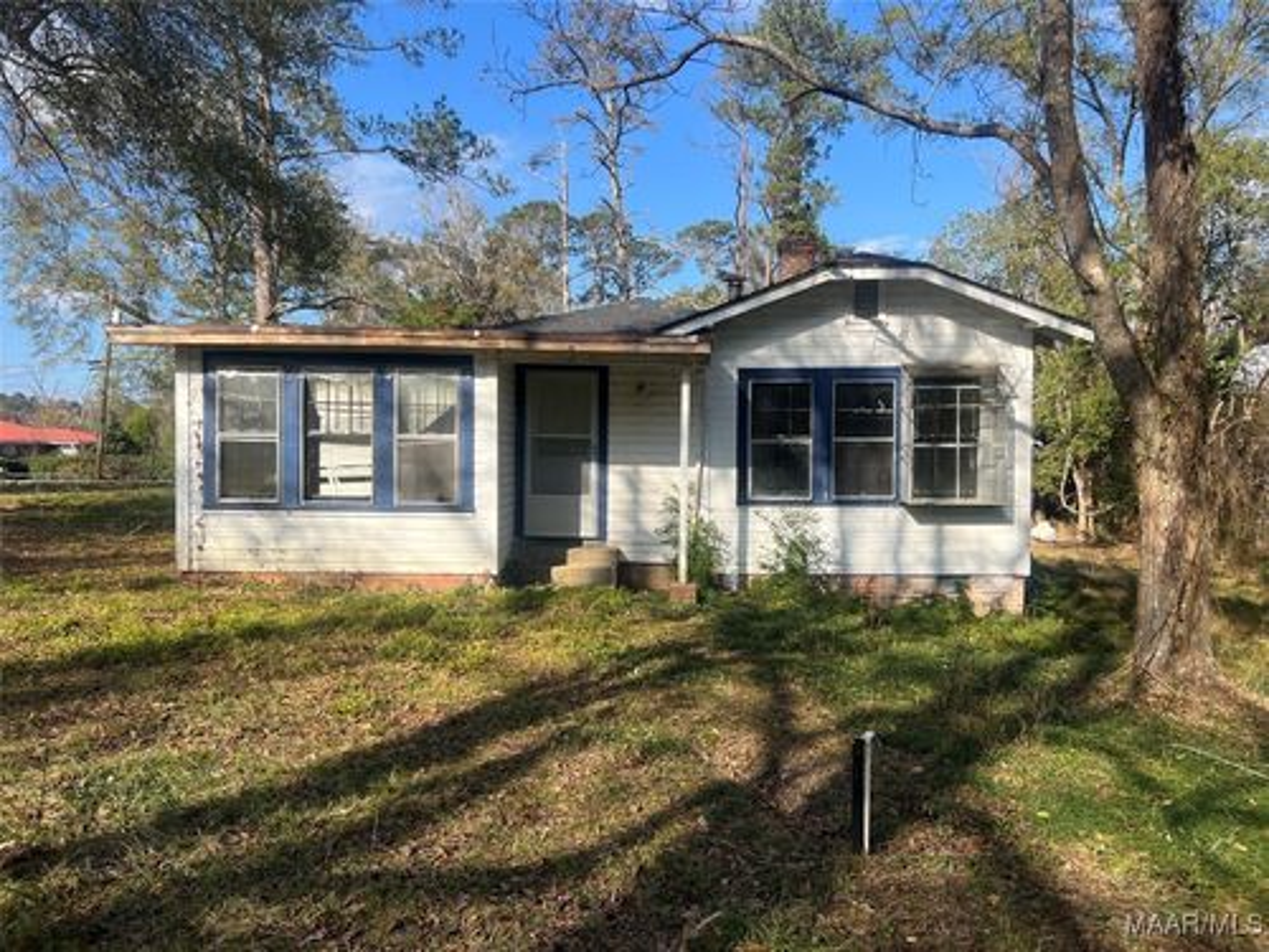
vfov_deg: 53.1
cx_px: 634
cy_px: 476
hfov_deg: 67.3
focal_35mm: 26
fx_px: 953
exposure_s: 1/2404
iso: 50
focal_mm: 5.7
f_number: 1.5
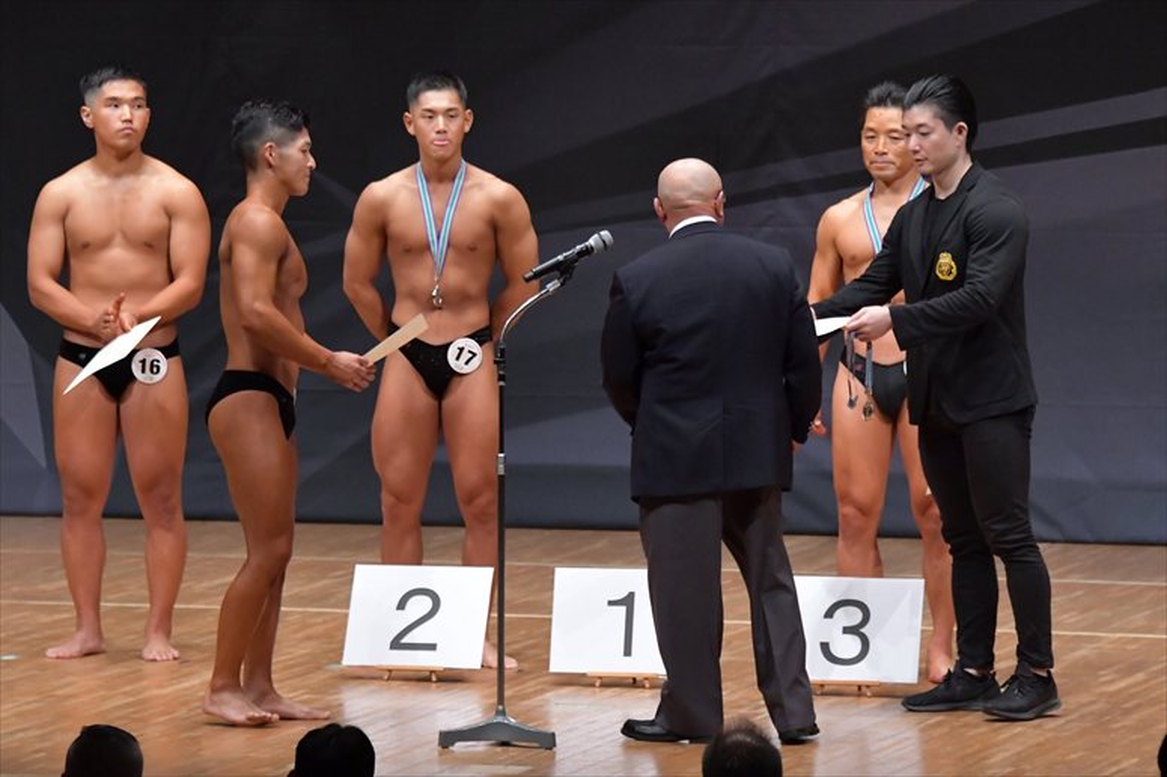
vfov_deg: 5.4
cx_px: 584
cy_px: 388
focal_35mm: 255
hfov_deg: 8.1
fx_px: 8262
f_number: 5.6
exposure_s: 1/400
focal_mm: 170
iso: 6400
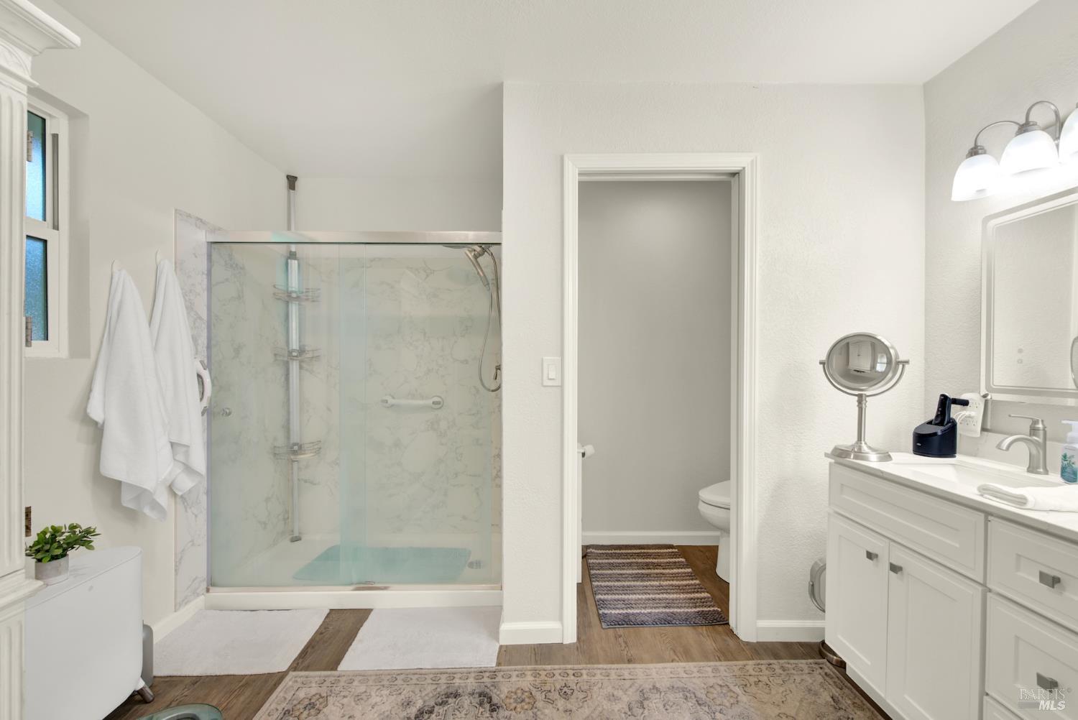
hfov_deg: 104.2
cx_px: 539
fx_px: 419
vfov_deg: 81.3
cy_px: 360
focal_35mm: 14
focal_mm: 14
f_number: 14
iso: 100
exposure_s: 1/4
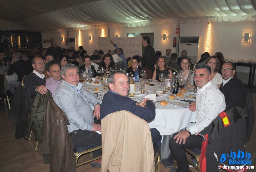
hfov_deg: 67.3
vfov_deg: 48.1
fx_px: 192
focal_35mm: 27
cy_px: 86
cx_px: 128
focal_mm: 18
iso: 200
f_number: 3.5
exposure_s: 1/60
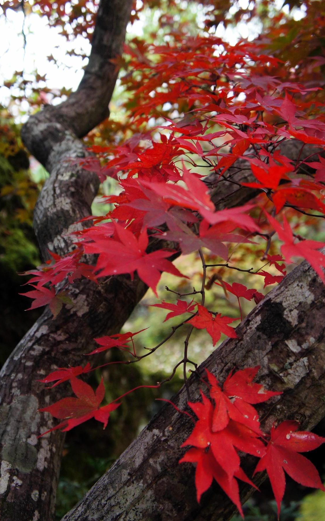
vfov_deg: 46.2
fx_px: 609
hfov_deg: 29.9
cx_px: 161
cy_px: 259
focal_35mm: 43
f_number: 4.5
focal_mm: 28
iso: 1600
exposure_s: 1/40
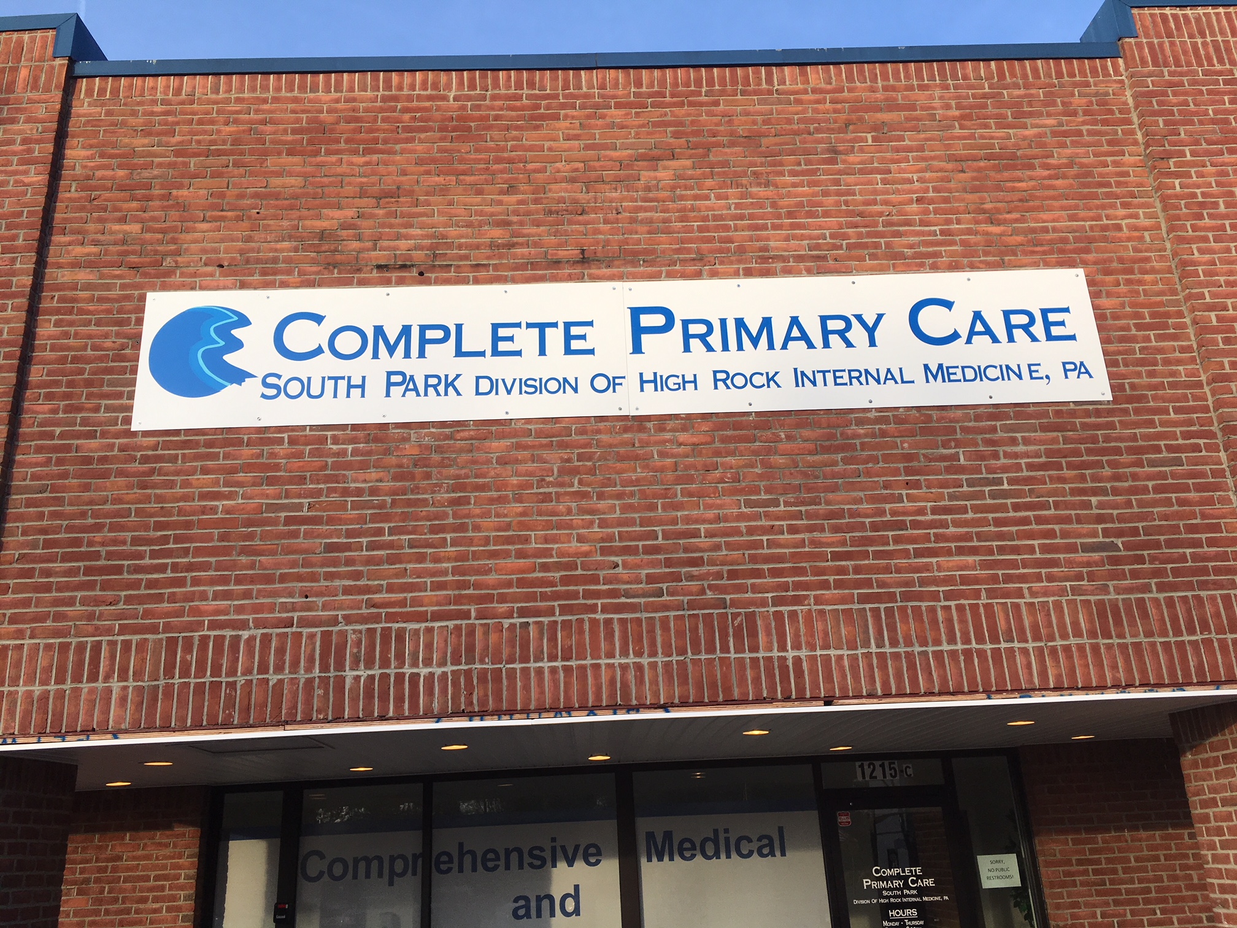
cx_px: 618
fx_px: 1036
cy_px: 464
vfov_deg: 48.2
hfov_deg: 61.7
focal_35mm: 29
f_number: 2.2
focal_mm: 4.15
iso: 25
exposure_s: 1/827
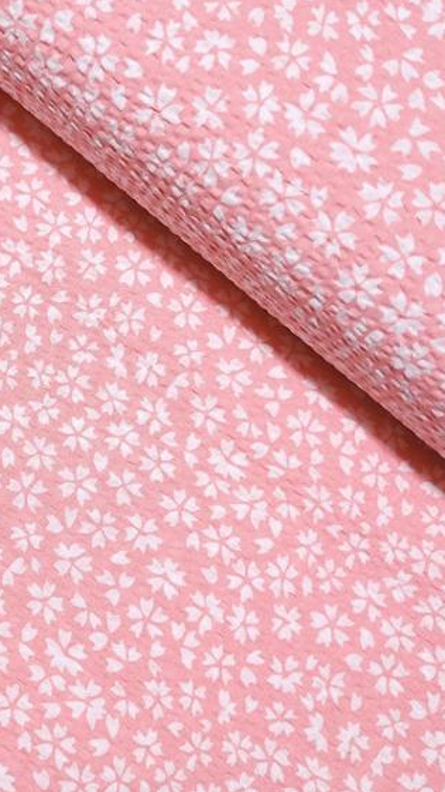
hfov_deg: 29.6
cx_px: 27
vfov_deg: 52.8
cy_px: 395
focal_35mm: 38
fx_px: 798
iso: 50
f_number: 1.8
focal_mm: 5.4
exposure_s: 1/50
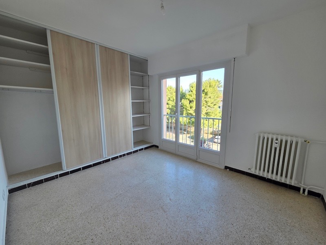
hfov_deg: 106.2
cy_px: 122
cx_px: 163
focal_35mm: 13
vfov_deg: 89.9
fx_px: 122
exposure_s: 1/103
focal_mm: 2.2
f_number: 2.2
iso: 50
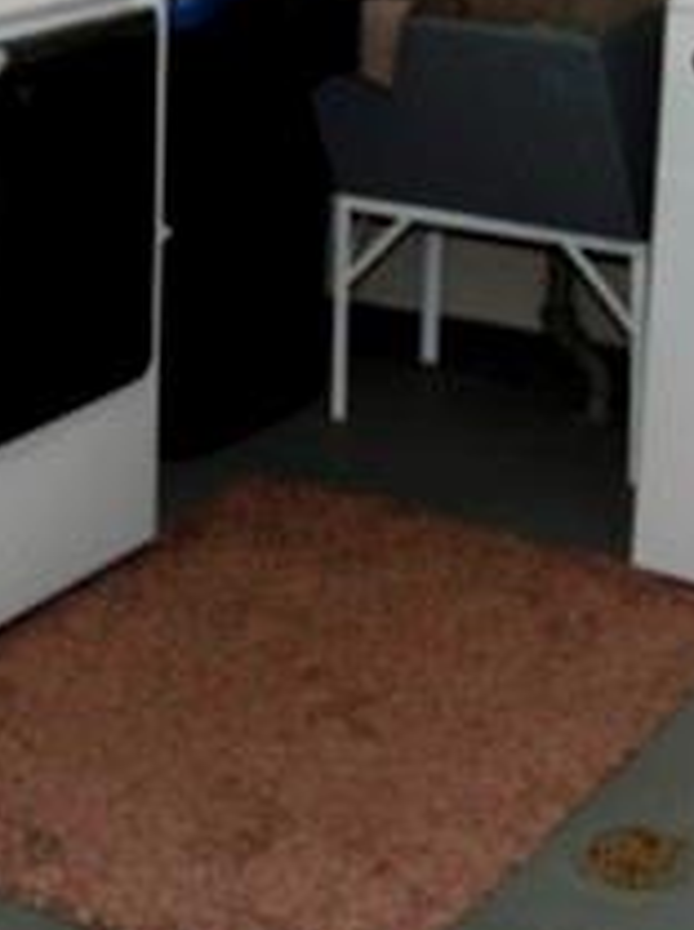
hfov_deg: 17.2
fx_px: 2279
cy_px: 167
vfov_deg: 22.7
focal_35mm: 85
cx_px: 178
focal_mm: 18
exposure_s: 1/60
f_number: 4
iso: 100
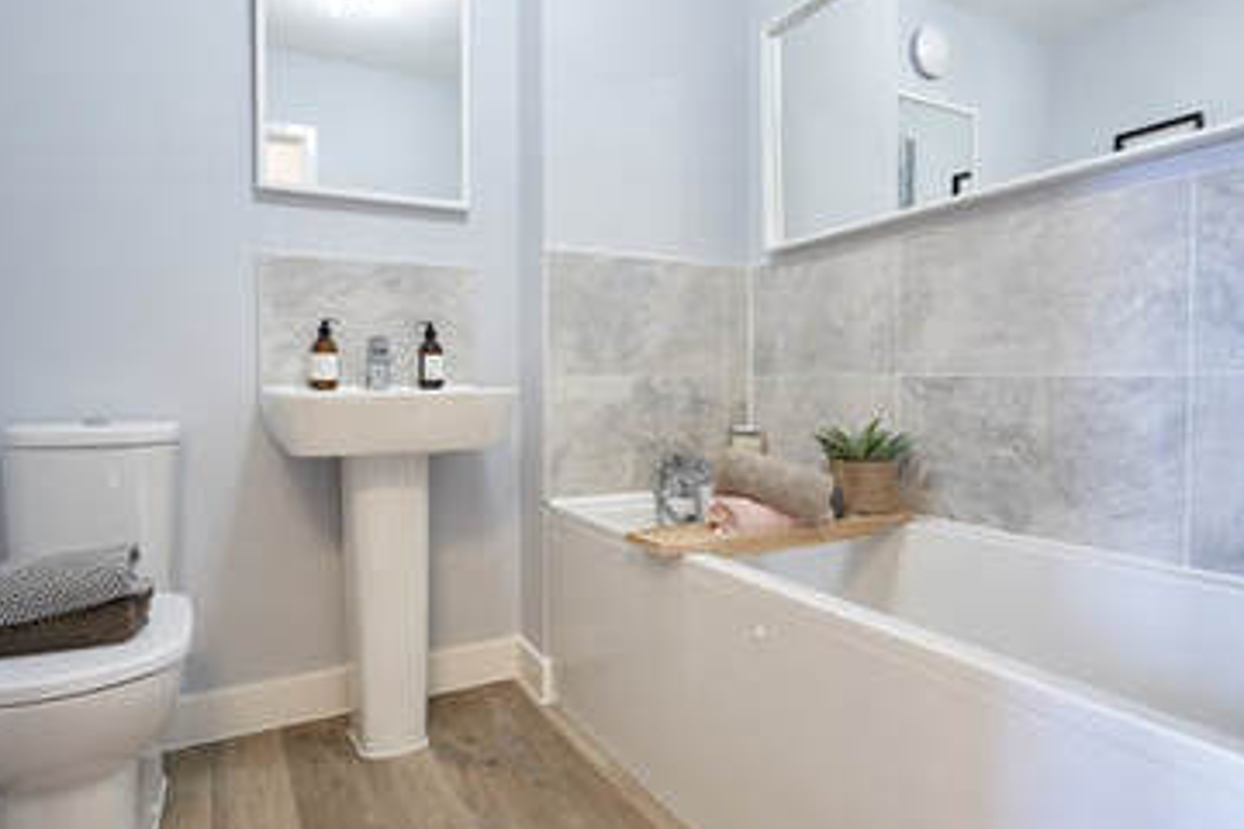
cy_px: 377
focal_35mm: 21
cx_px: 594
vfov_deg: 59.2
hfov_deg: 81.0
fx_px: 728
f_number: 7.1
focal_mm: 15.8
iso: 100
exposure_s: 2
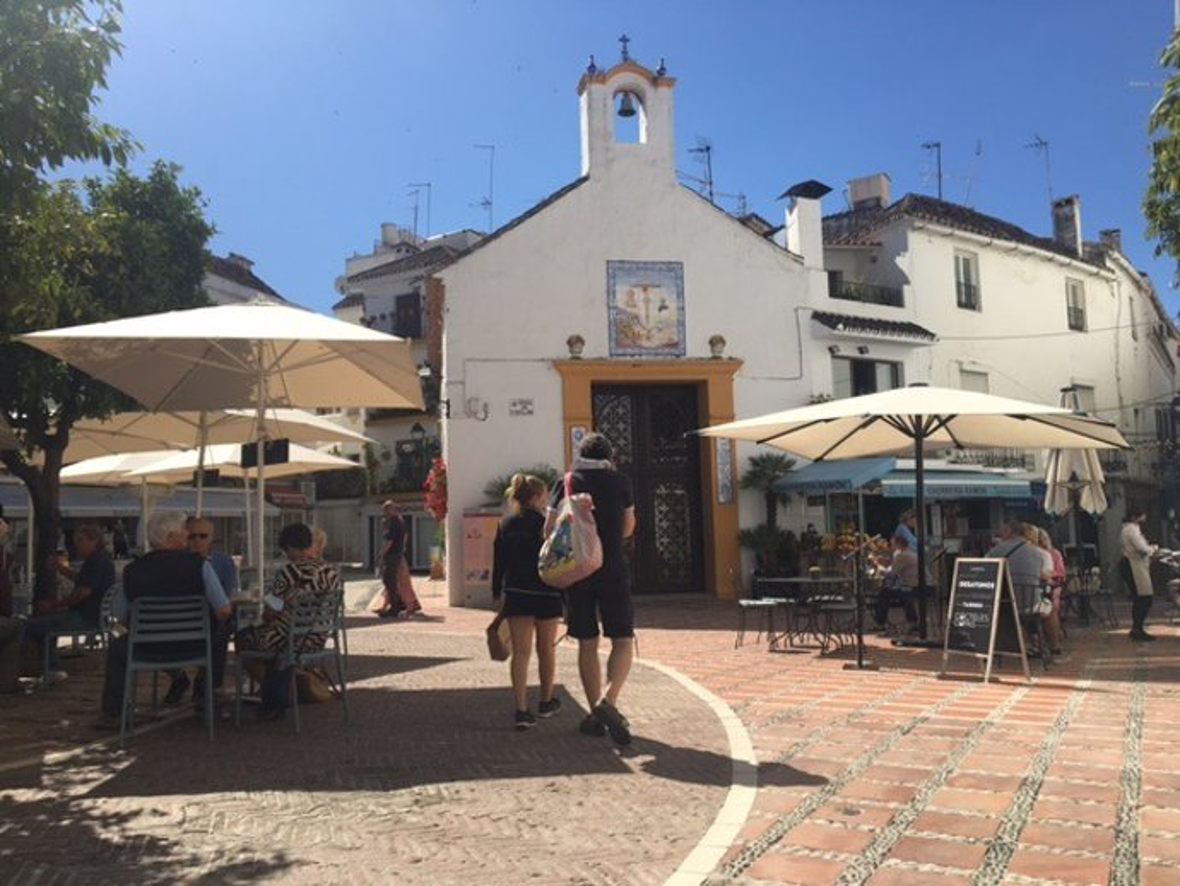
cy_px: 443
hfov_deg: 61.6
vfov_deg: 48.3
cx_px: 590
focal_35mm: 29
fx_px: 989
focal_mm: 4.15
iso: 25
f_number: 2.2
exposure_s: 1/2137
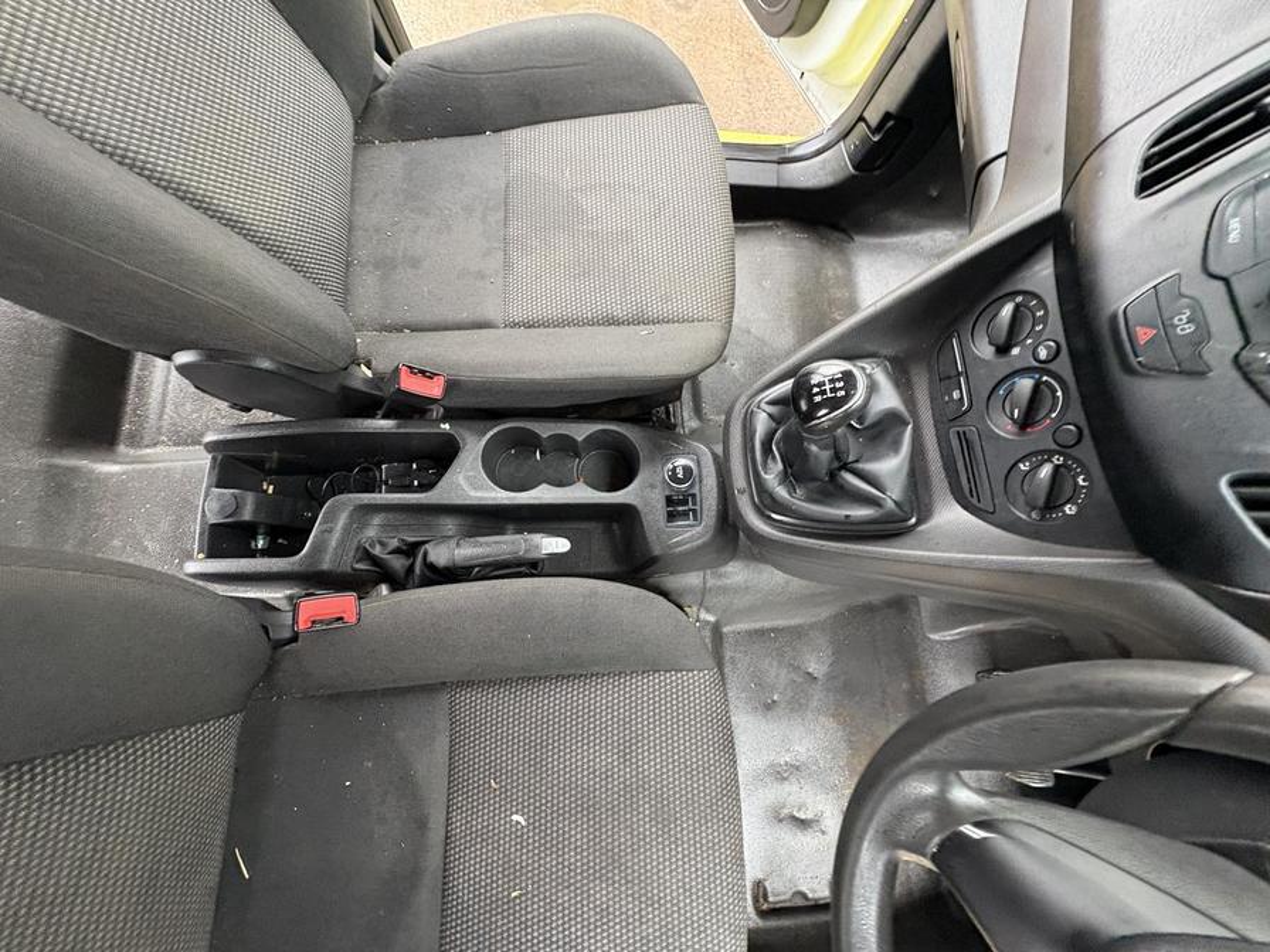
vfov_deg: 85.7
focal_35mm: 14
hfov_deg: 102.1
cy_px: 476
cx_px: 635
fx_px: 514
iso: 400
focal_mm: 2.22
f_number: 2.2
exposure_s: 1/60
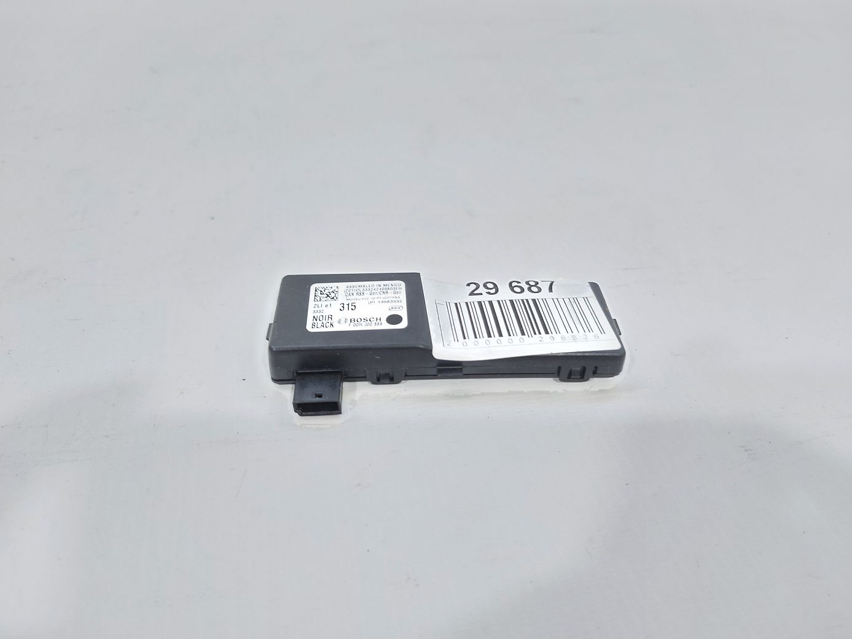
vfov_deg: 56.8
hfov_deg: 71.6
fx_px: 591
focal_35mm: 24
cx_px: 426
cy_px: 320
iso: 80
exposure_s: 1/50
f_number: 1.8
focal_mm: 5.23
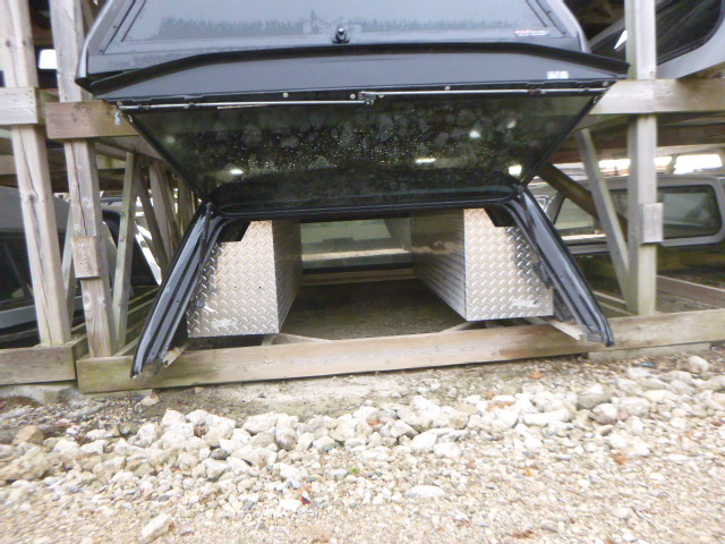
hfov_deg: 69.4
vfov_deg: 54.9
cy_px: 272
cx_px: 362
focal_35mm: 25
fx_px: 524
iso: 400
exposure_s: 1/50
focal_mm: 4.5
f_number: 3.9
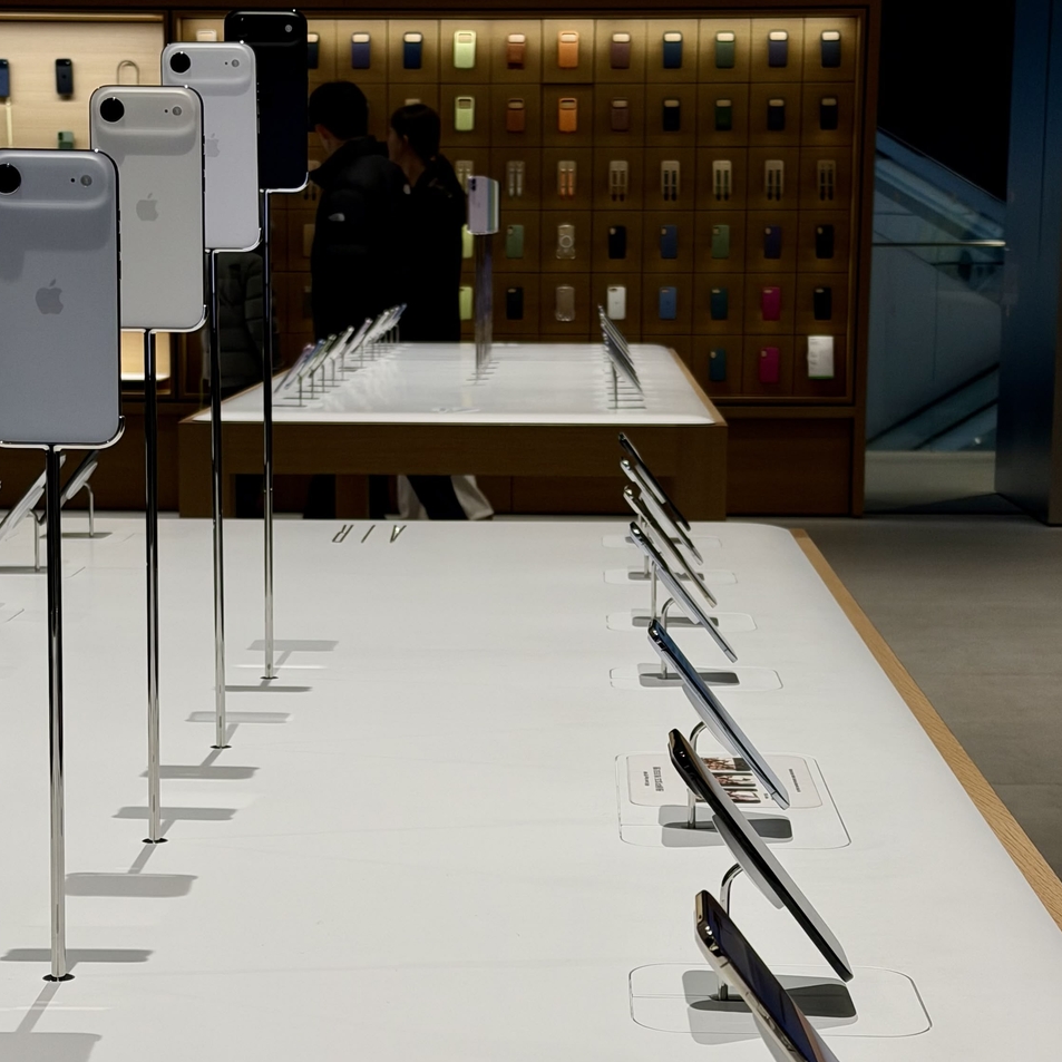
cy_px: 534
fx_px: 1978
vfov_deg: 30.0
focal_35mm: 57
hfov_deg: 30.0
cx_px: 451
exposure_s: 1/100
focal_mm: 6.8
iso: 64
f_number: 1.8
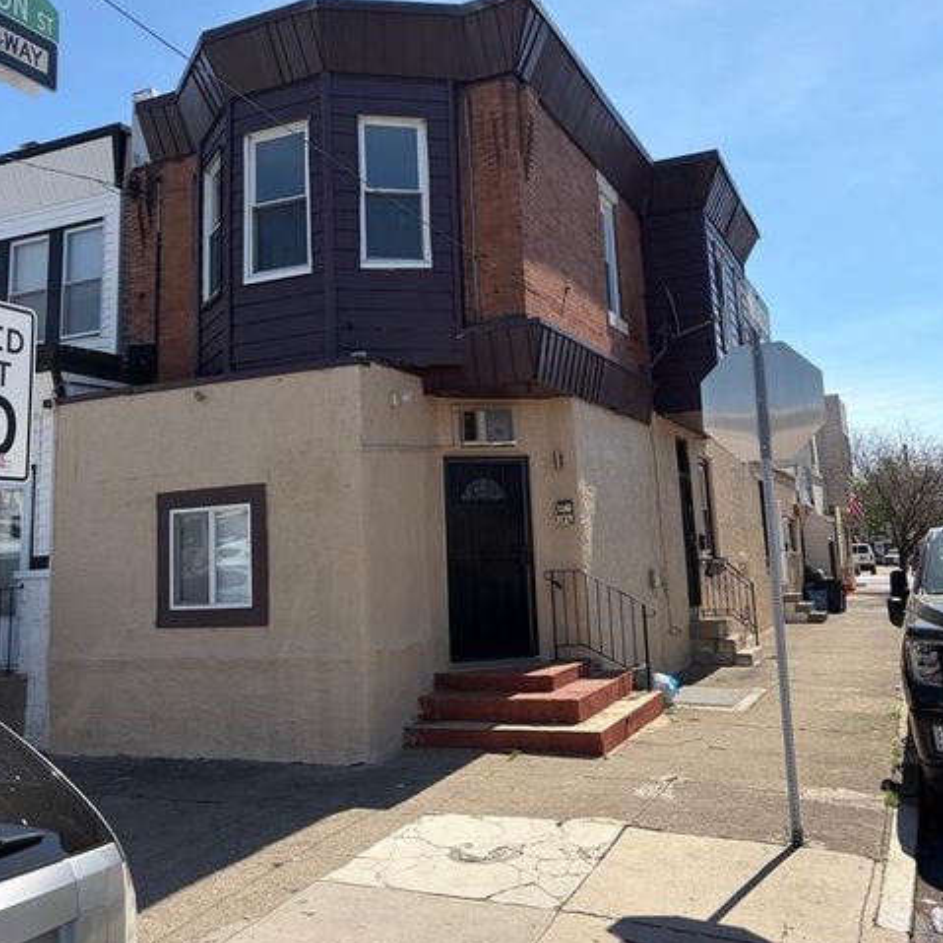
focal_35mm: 32
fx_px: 986
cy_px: 383
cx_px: 484
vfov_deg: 50.8
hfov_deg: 51.1
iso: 64
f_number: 1.6
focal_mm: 5.96
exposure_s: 1/4950
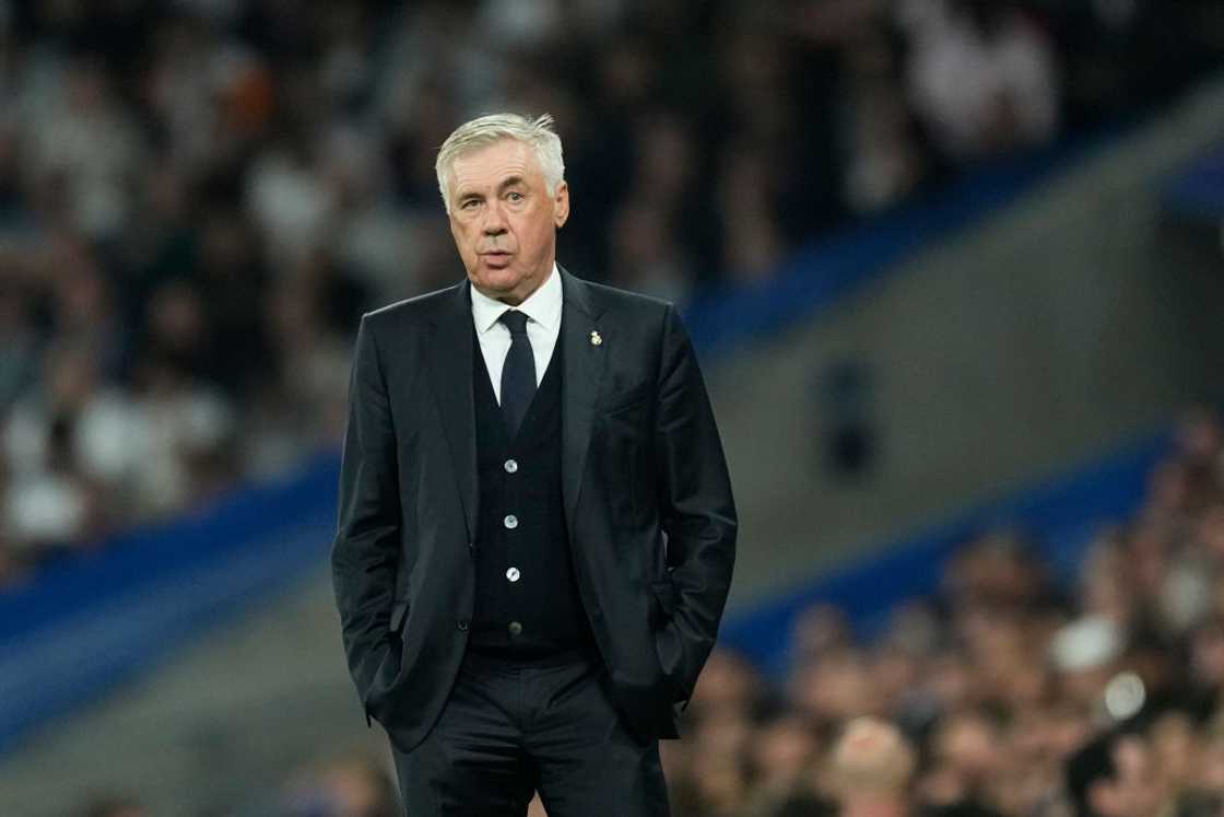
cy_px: 408
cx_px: 612
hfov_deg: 5.2
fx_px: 13601
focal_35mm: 400
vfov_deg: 3.4
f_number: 2.8
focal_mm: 400
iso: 3200
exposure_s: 1/2500
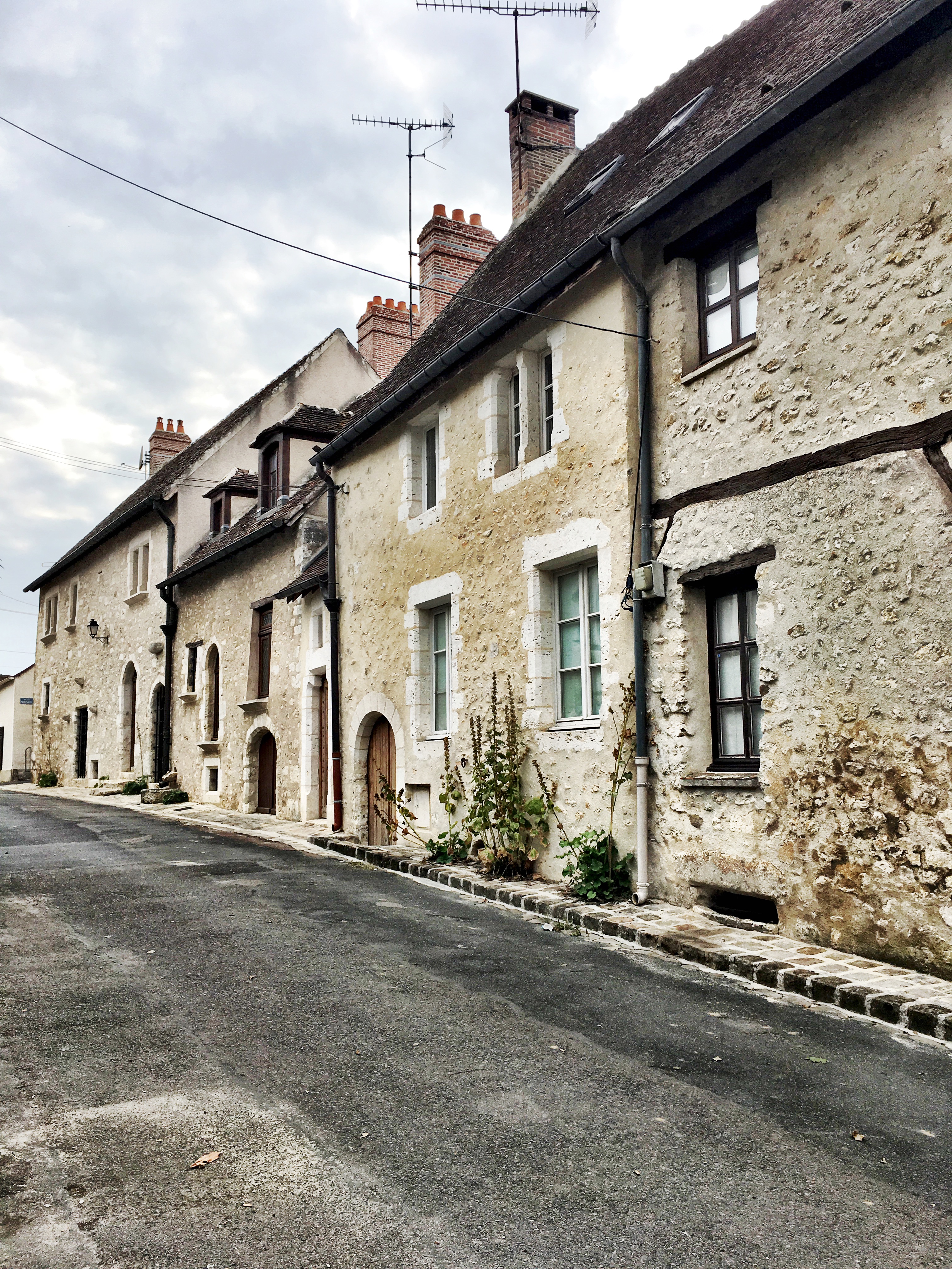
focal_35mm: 29
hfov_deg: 48.2
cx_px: 476
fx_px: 1063
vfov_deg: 61.7
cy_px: 634
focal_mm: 4.15
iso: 25
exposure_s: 1/905
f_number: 2.2
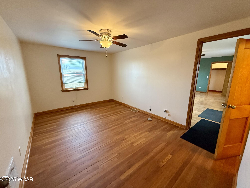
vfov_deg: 85.7
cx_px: 125
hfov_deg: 102.1
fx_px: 101
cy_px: 94
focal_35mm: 14
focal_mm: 2.22
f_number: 2.2
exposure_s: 1/120
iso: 500
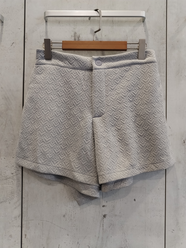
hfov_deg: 48.2
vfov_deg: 61.7
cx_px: 93
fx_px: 208
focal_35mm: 29
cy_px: 124
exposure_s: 1/33.3
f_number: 1.8
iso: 556
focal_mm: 4.75
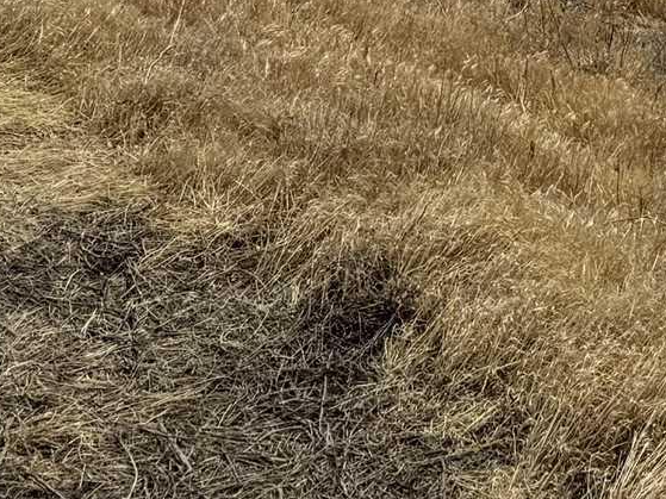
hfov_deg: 13.8
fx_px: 2539
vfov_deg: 9.7
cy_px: -768
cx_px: 1072
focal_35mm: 132
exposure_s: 1/15152
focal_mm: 6.76
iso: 100
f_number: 1.78
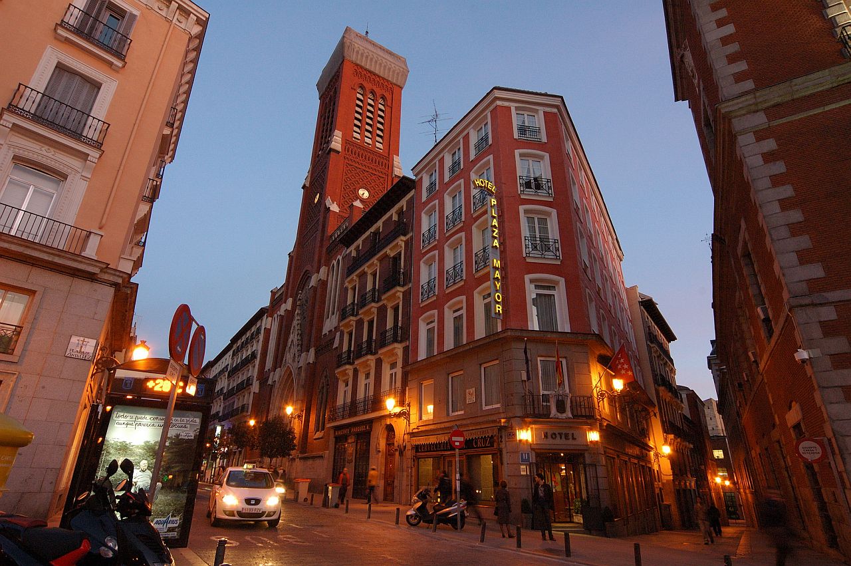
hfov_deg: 90.1
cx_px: 426
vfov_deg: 67.3
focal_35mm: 18
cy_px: 283
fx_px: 425
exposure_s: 1/6
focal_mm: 12
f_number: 8
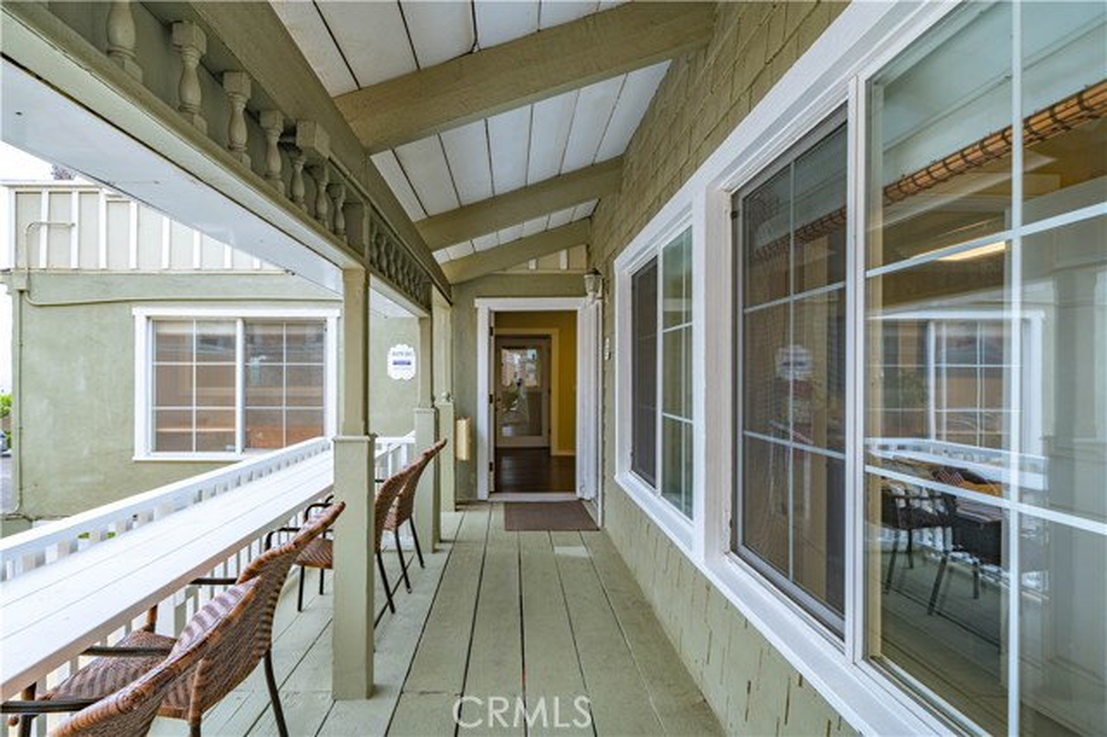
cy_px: 368
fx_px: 553
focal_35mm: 18
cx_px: 554
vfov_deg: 67.3
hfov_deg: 90.0
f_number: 8
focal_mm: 18
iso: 400
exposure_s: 1/160
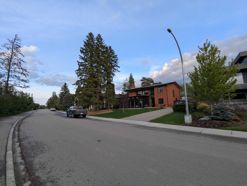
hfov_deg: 94.4
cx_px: 124
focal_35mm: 16
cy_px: 93
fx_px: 114
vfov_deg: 78.2
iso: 56
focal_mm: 2.35
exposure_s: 1/322
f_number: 2.2
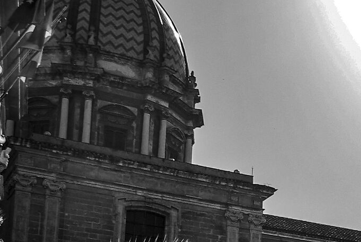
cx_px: 619
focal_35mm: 95
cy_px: 334
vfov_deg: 13.8
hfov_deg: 17.8
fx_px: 954
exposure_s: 1/350
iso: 100
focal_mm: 18
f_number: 6.7
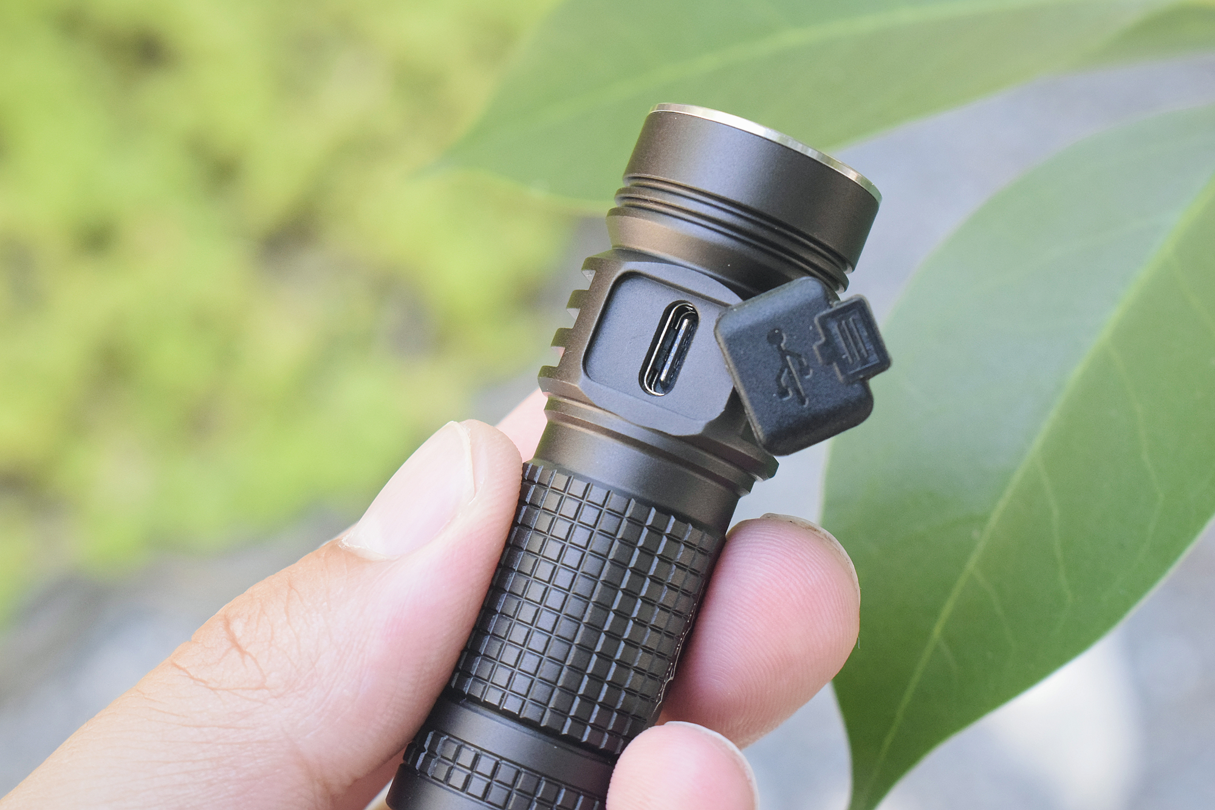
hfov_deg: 24.6
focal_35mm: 82
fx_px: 2784
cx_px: 608
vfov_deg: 16.6
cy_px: 405
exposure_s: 1/250
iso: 3200
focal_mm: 55
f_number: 8
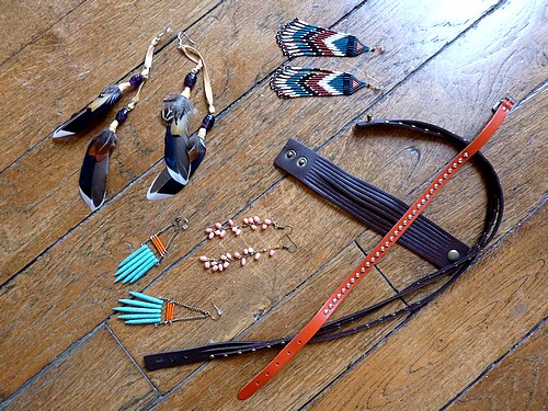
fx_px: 396
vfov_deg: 54.9
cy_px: 206
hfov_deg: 69.4
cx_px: 274
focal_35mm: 25
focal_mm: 4.1
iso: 400
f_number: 3.3
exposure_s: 1/15
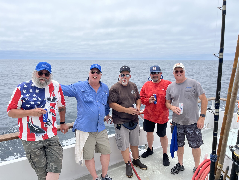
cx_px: 120
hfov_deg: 67.3
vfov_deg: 53.1
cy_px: 90
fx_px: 180
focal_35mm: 26
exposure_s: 1/4854
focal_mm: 5.1
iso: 50
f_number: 1.6
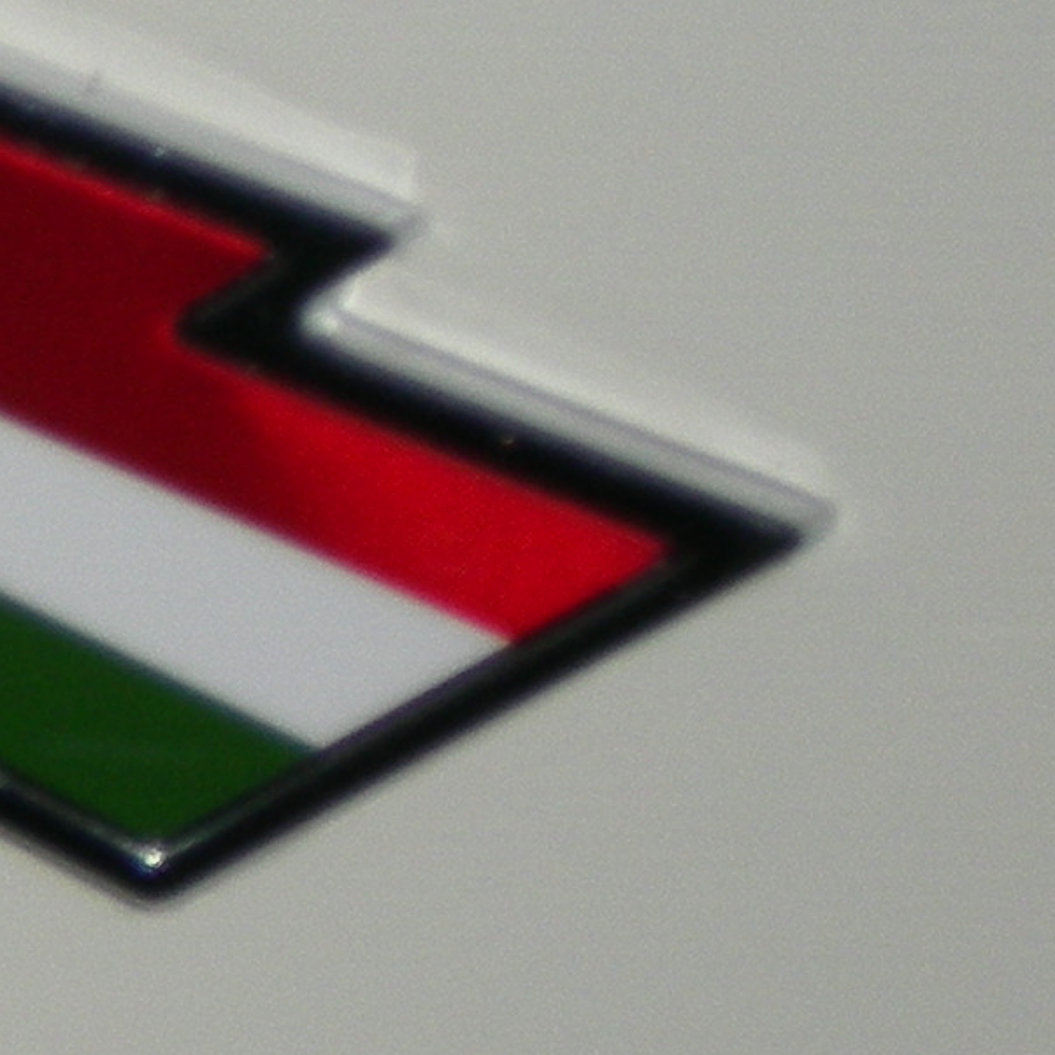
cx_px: -1153
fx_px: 17758
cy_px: -123
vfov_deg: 3.4
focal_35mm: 515
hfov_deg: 3.4
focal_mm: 18.9
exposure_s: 1/120
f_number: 5.9
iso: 50
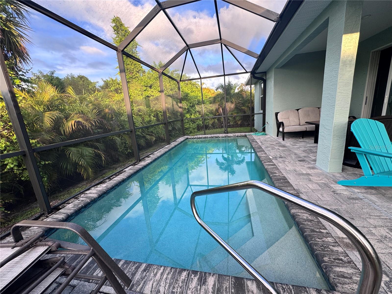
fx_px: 159
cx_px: 196
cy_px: 147
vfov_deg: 85.7
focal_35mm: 14
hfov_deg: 102.1
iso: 50
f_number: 2.2
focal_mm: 2.22
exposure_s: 1/99
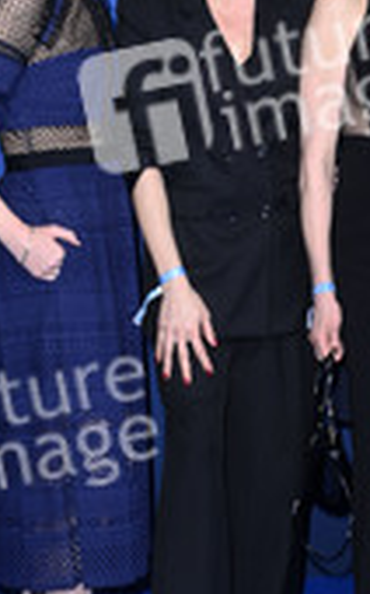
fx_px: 1859
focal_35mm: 115
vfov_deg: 18.1
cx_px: 360
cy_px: 266
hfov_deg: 11.3
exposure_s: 1/250
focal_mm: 48
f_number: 5.6
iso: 1000
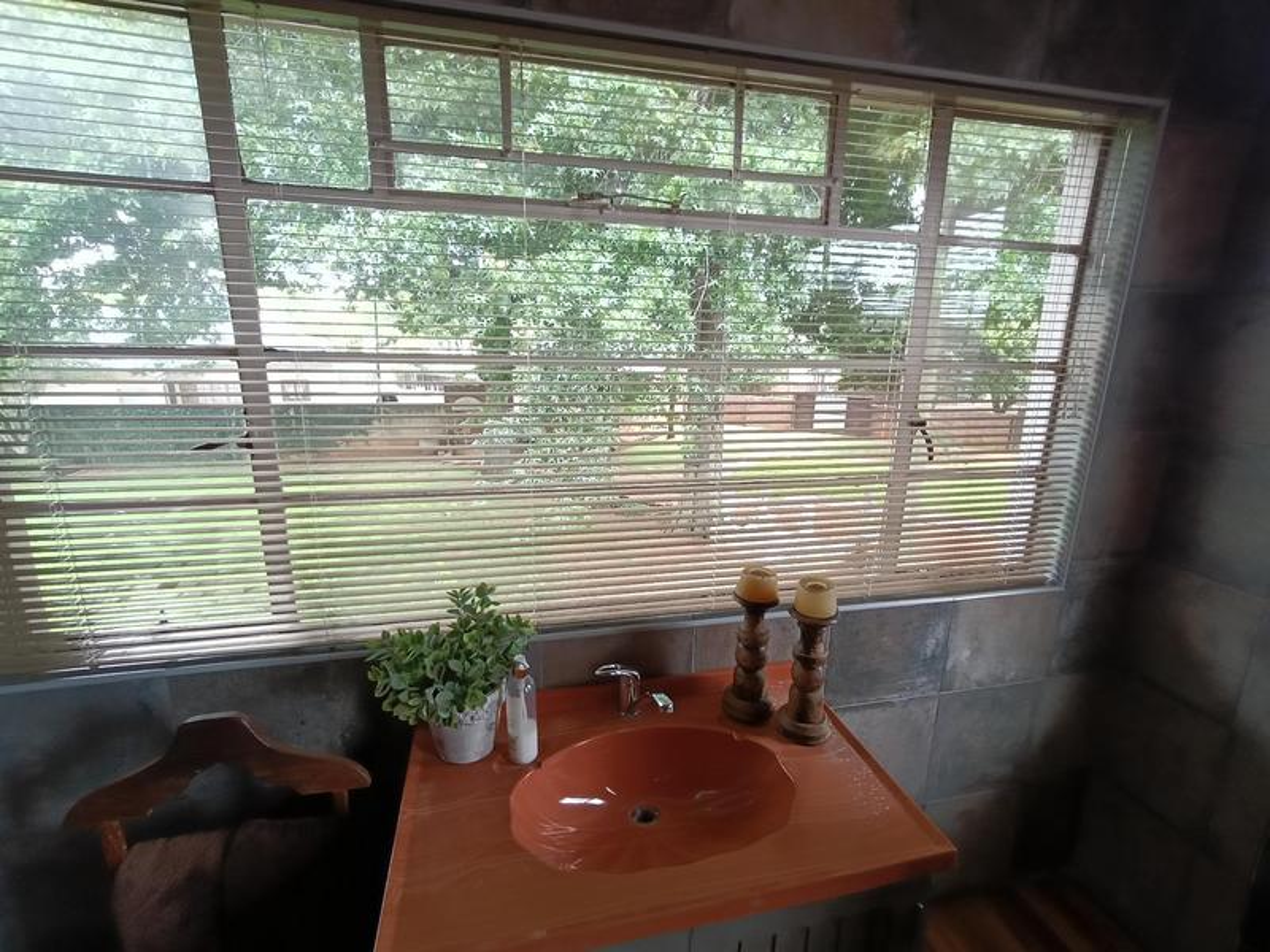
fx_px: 587
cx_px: 635
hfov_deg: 94.5
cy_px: 476
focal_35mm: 16
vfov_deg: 78.1
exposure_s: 1/50
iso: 100
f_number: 2.2
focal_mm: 1.68
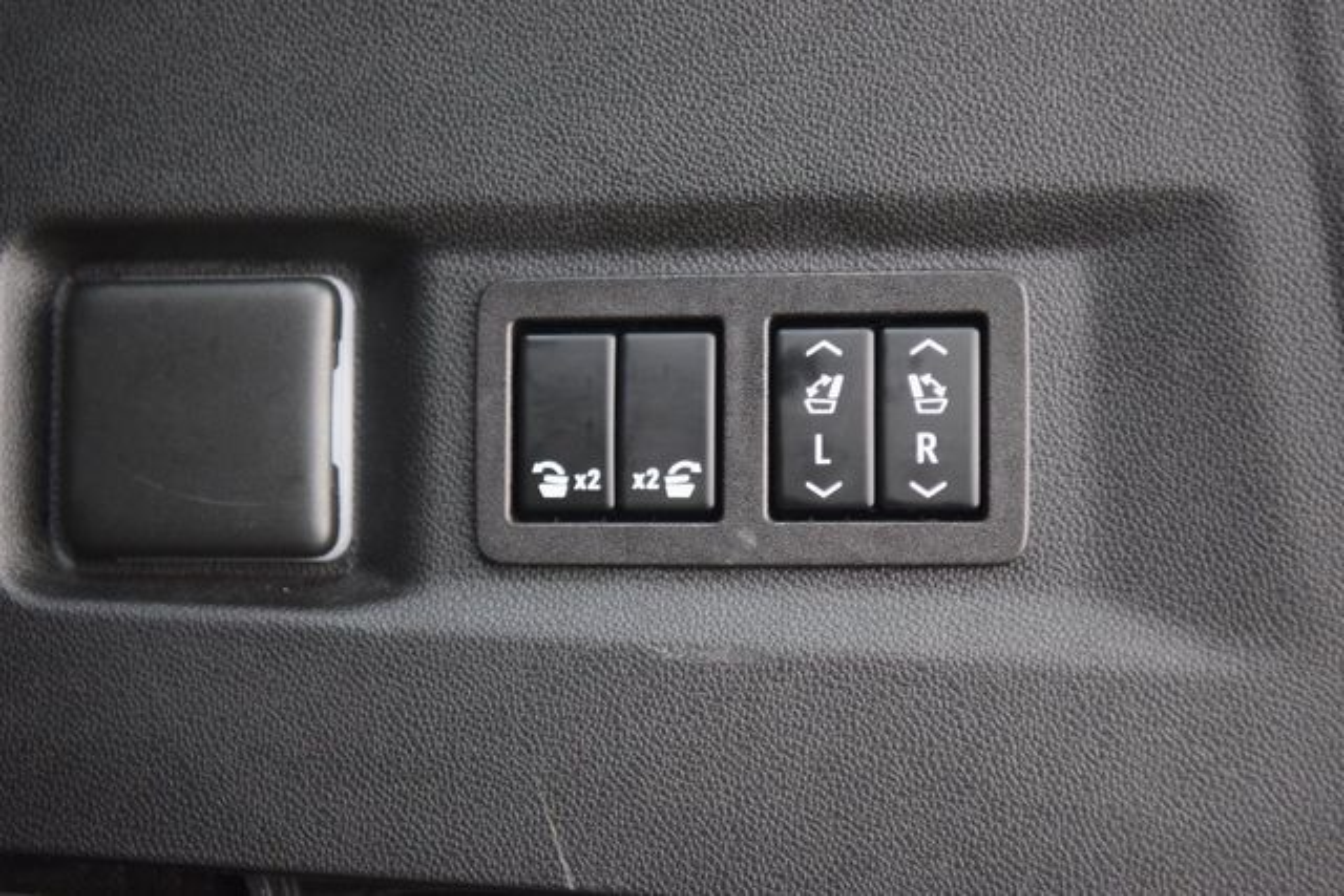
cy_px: 448
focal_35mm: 78
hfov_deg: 26.0
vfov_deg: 17.5
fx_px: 2912
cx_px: 672
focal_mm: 52
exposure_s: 1/5
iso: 1600
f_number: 2.8
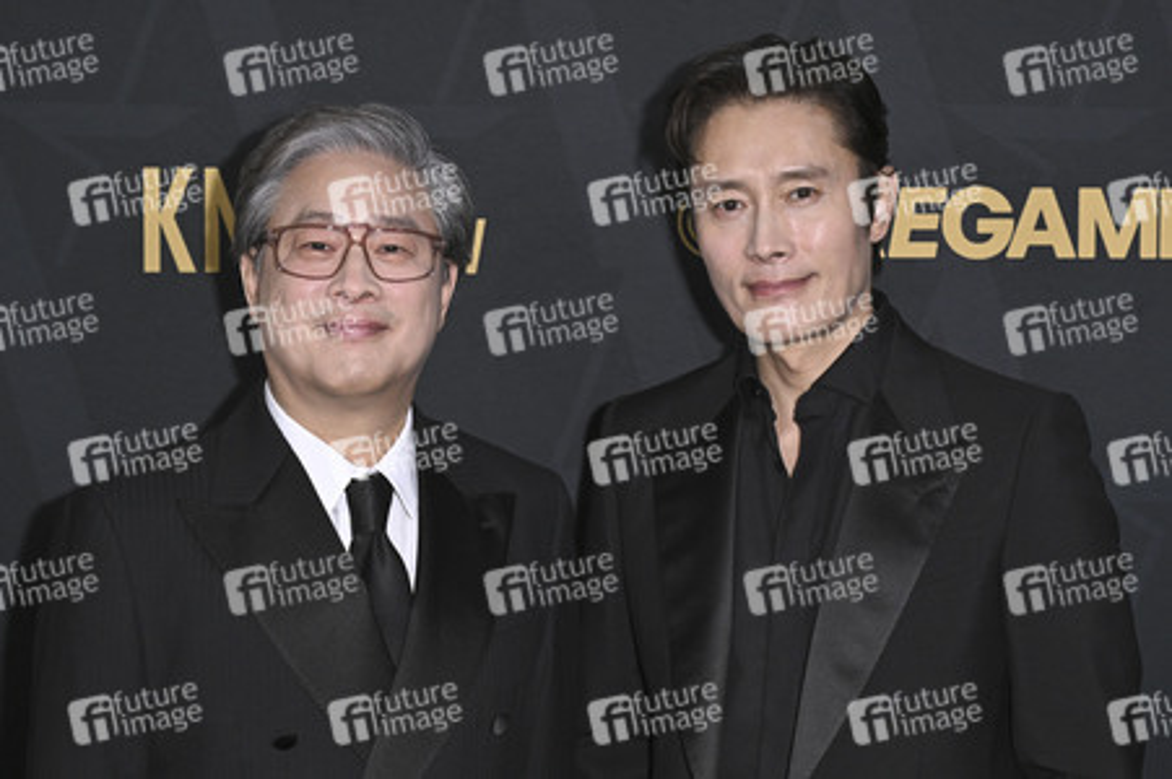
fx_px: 1919
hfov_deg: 34.0
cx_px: 586
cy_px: 390
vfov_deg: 23.0
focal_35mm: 59
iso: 2000
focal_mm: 59
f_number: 5.6
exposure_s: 1/320
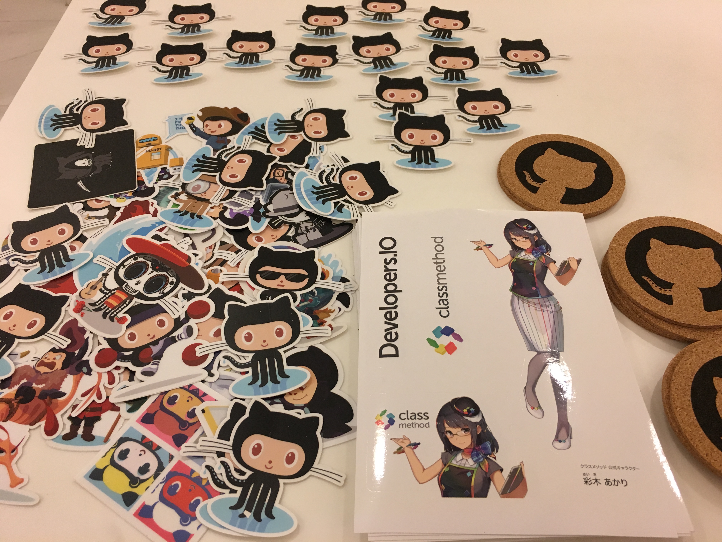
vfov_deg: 48.2
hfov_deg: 61.7
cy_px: 271
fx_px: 605
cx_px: 361
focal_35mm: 29
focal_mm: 4.15
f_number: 2.2
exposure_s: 1/30
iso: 40
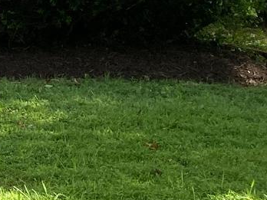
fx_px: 1273
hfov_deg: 9.6
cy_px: -149
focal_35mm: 165
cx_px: -502
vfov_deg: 8.7
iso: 20
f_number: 1.8
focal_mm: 3.99
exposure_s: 1/674
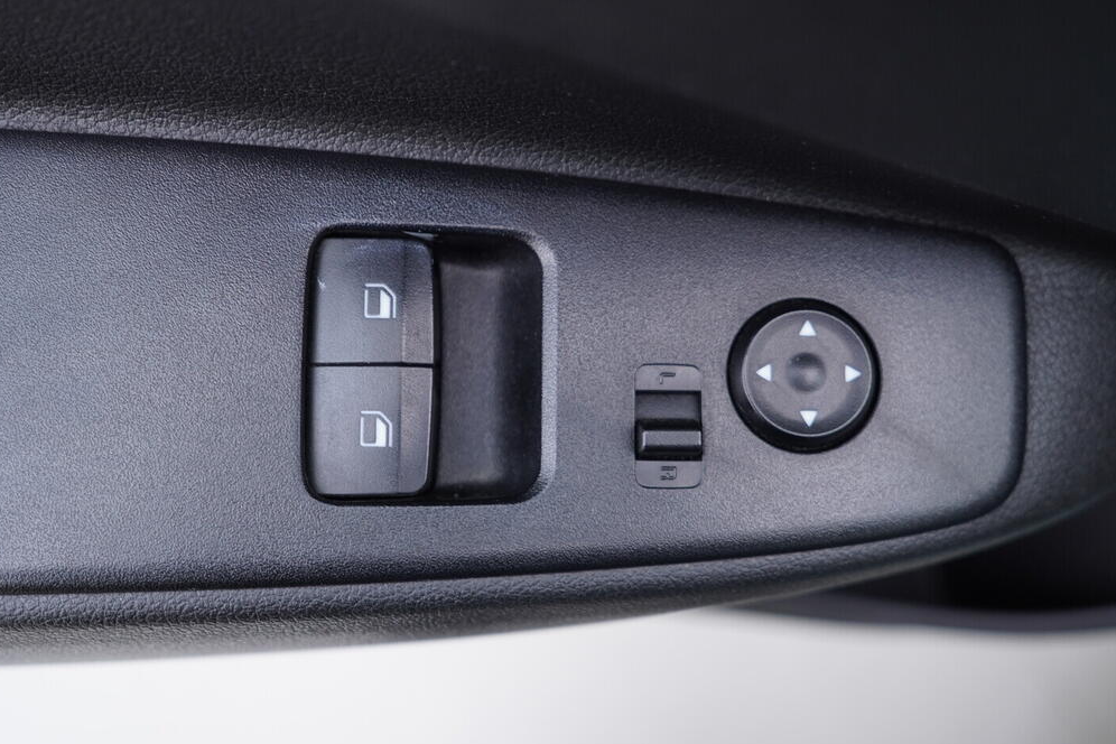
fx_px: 1147
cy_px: 364
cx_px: 559
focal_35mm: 37
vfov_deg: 35.9
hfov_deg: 51.9
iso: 200
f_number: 2.8
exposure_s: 1/40
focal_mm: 24
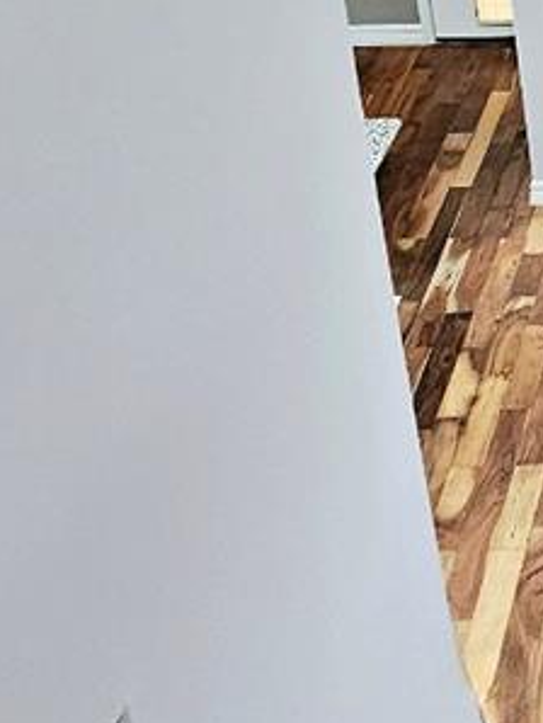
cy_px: -119
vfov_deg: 26.2
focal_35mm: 67
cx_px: 1023
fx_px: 1399
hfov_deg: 17.2
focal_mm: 2.2
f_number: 2.2
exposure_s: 1/60.2
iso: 160
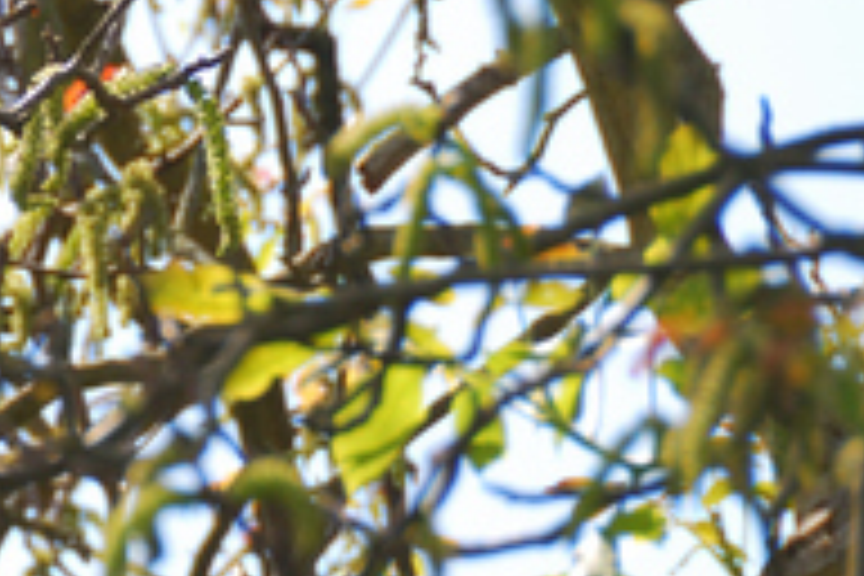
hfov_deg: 1.9
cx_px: -261
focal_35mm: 1097
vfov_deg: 1.3
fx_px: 26326
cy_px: 414
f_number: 5.6
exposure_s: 1/160
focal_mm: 200
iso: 100
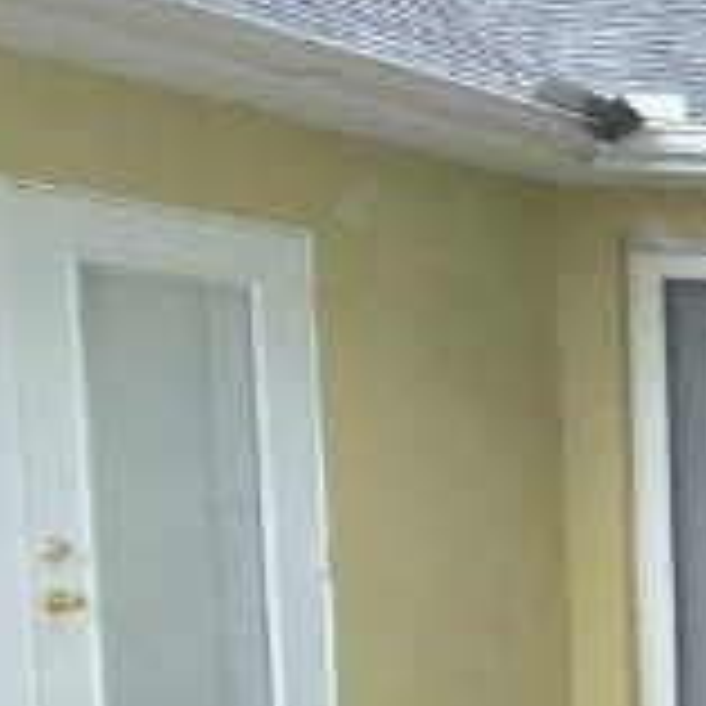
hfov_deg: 12.1
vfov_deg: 22.2
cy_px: 706
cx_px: 2033
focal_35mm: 75
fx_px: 1731
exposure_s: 1/1111
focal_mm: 2.2
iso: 50
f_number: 2.2
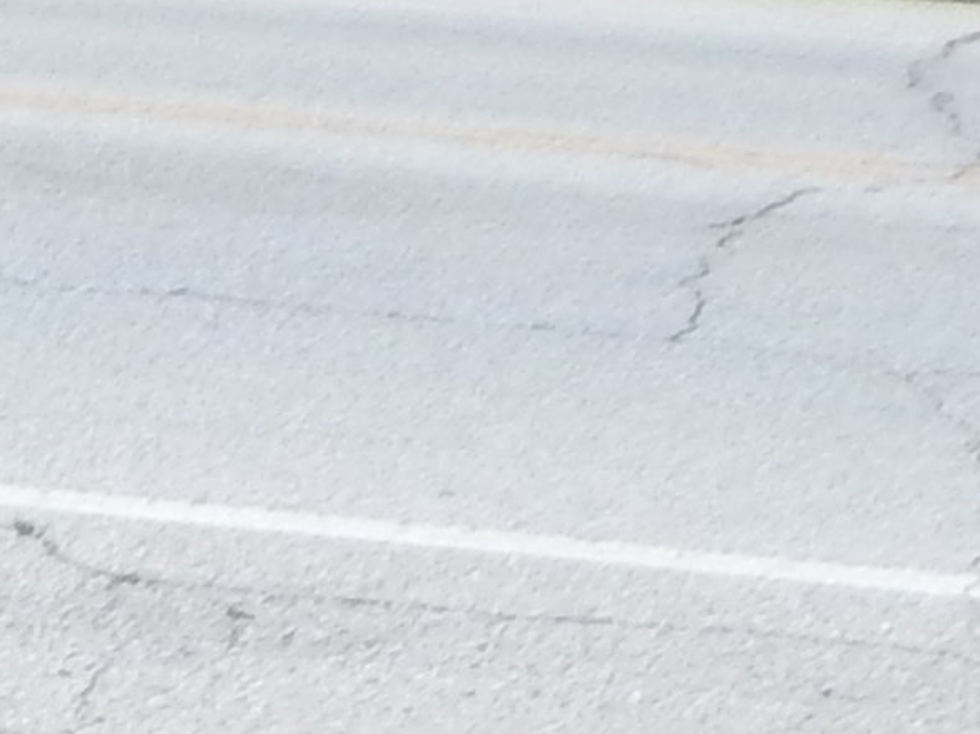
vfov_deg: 7.2
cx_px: -2174
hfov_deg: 8.8
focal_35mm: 173
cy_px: 2473
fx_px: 4896
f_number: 3
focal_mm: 4
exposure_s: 1/1500
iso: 125
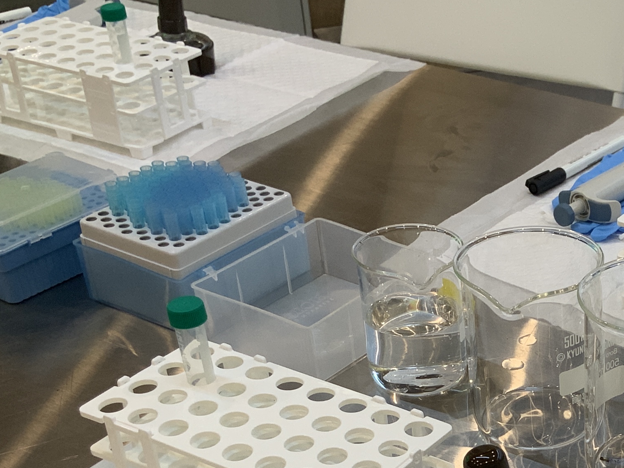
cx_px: 589
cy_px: 546
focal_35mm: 77
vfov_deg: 18.3
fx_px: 1388
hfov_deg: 24.4
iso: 40
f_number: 1.8
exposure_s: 1/60
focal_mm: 3
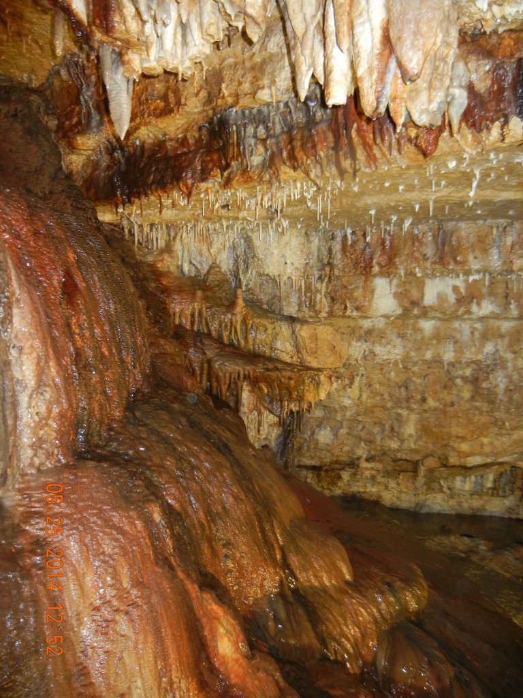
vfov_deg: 60.0
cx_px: 262
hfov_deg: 46.8
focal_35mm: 30
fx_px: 604
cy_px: 349
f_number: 3.5
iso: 391
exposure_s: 1/30
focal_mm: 5.4
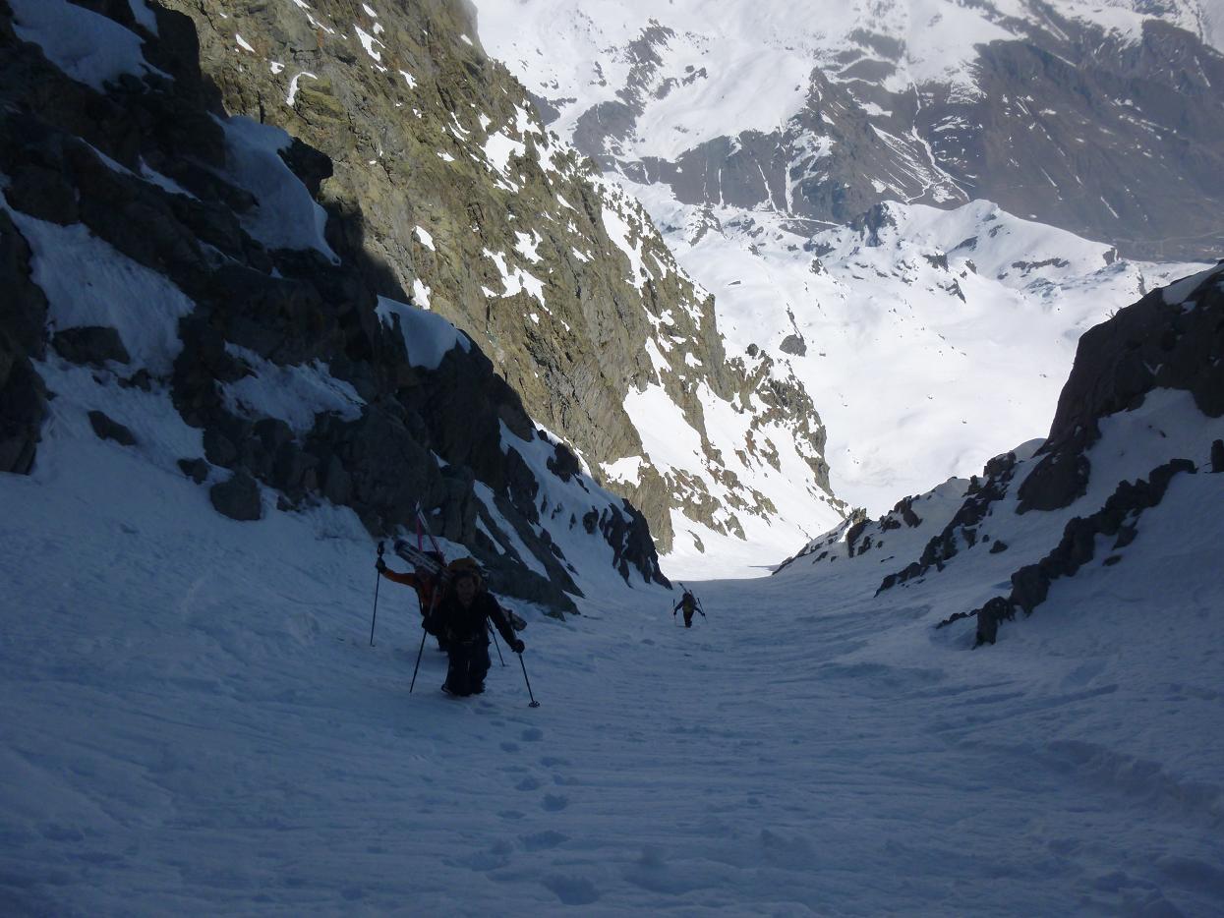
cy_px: 459
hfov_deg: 69.4
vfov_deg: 54.9
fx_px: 884
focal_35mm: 25
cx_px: 612
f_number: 9
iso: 100
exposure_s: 1/320
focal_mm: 4.5
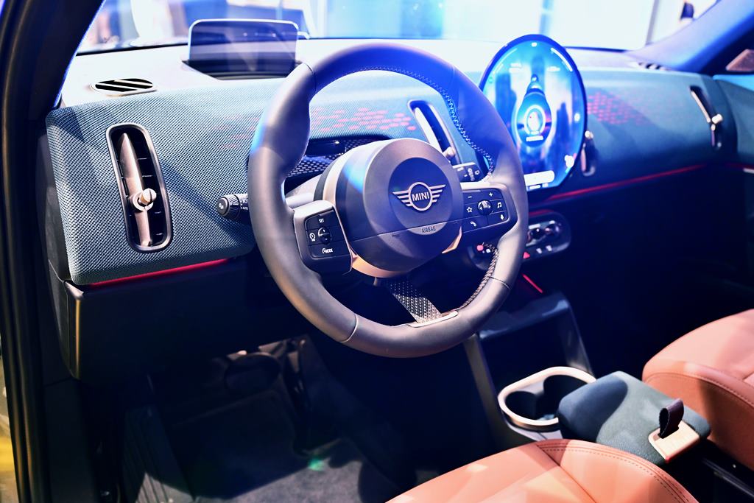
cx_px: 377
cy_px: 252
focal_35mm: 30
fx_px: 628
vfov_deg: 43.6
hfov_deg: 61.9
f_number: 3.5
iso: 1600
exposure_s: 1/20
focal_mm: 30
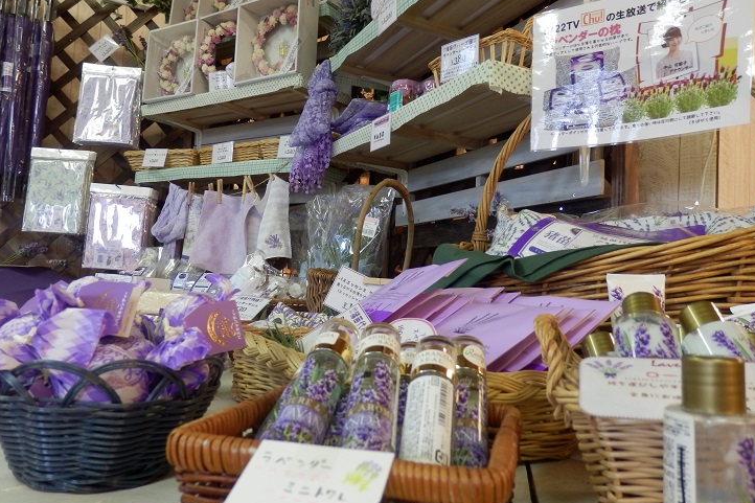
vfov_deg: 47.9
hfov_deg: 67.4
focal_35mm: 27
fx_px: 566
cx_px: 373
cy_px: 244
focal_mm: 4.5
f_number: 3
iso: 160
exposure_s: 1/30
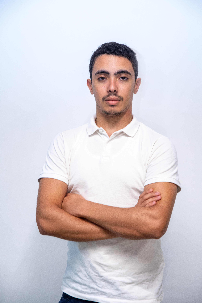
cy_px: 152
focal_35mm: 84
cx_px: 101
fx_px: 707
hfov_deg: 16.3
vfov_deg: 24.2
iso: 800
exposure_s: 1/80
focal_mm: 56
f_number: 4
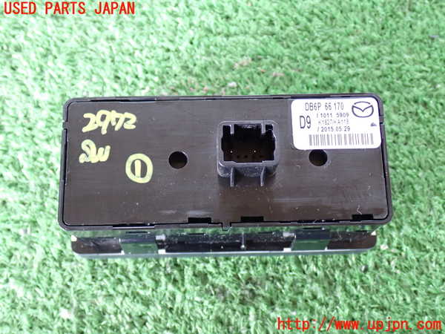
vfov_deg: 30.9
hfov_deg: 40.4
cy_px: 167
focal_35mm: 47
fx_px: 604
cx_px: 222
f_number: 3.1
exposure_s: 1/25
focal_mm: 8.4
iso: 800
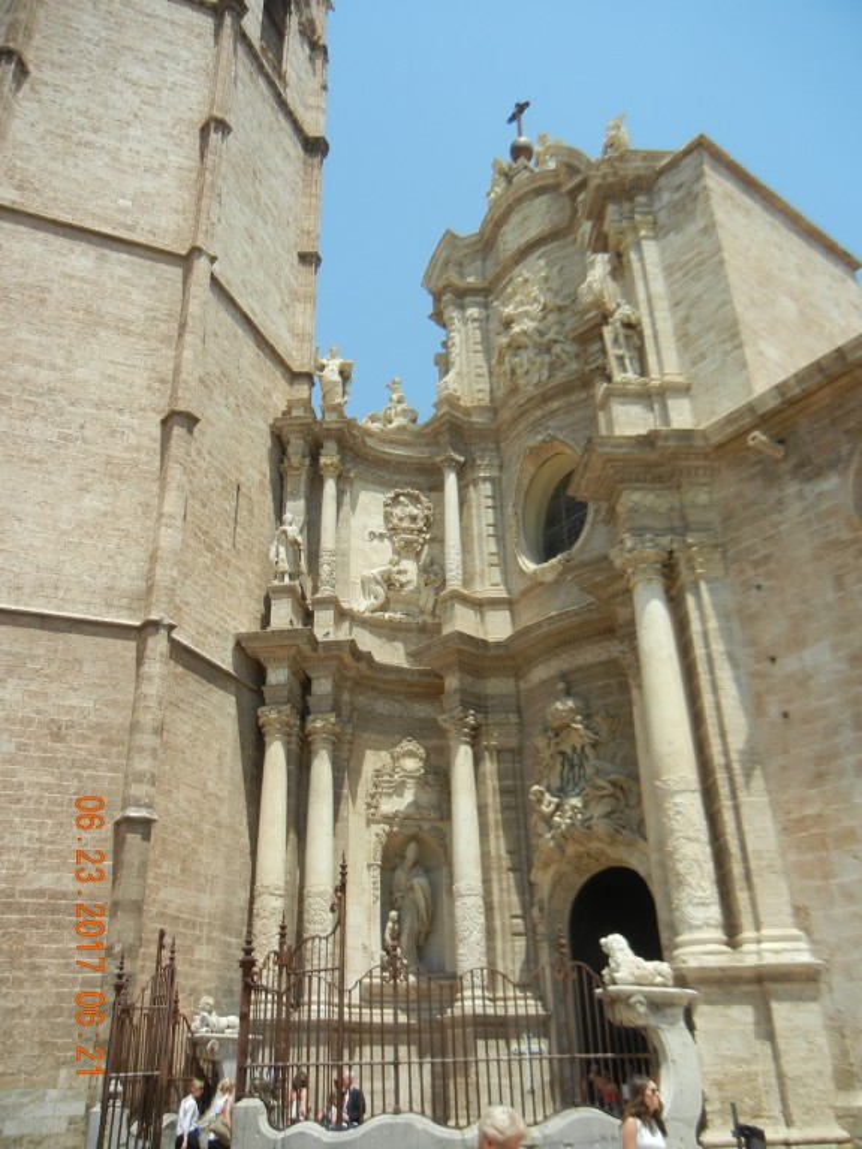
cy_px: 574
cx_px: 431
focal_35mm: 30
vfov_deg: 60.0
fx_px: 996
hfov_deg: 46.8
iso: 160
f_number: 7
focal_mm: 5.4
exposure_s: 1/365
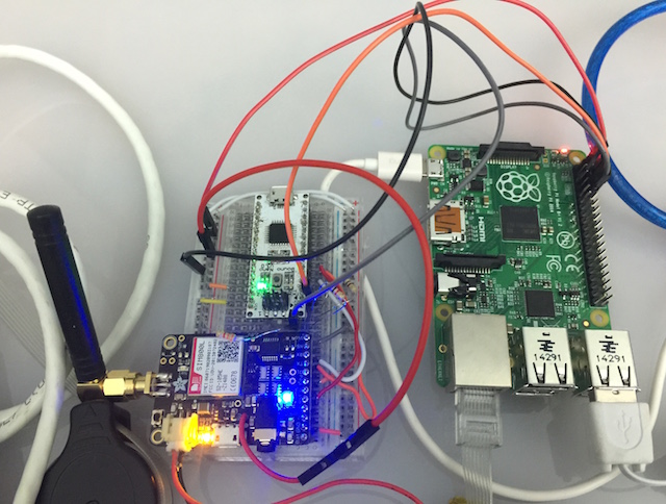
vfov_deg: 48.5
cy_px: 252
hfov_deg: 61.5
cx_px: 333
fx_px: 560
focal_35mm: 29
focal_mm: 4.15
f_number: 2.2
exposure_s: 1/8
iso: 100
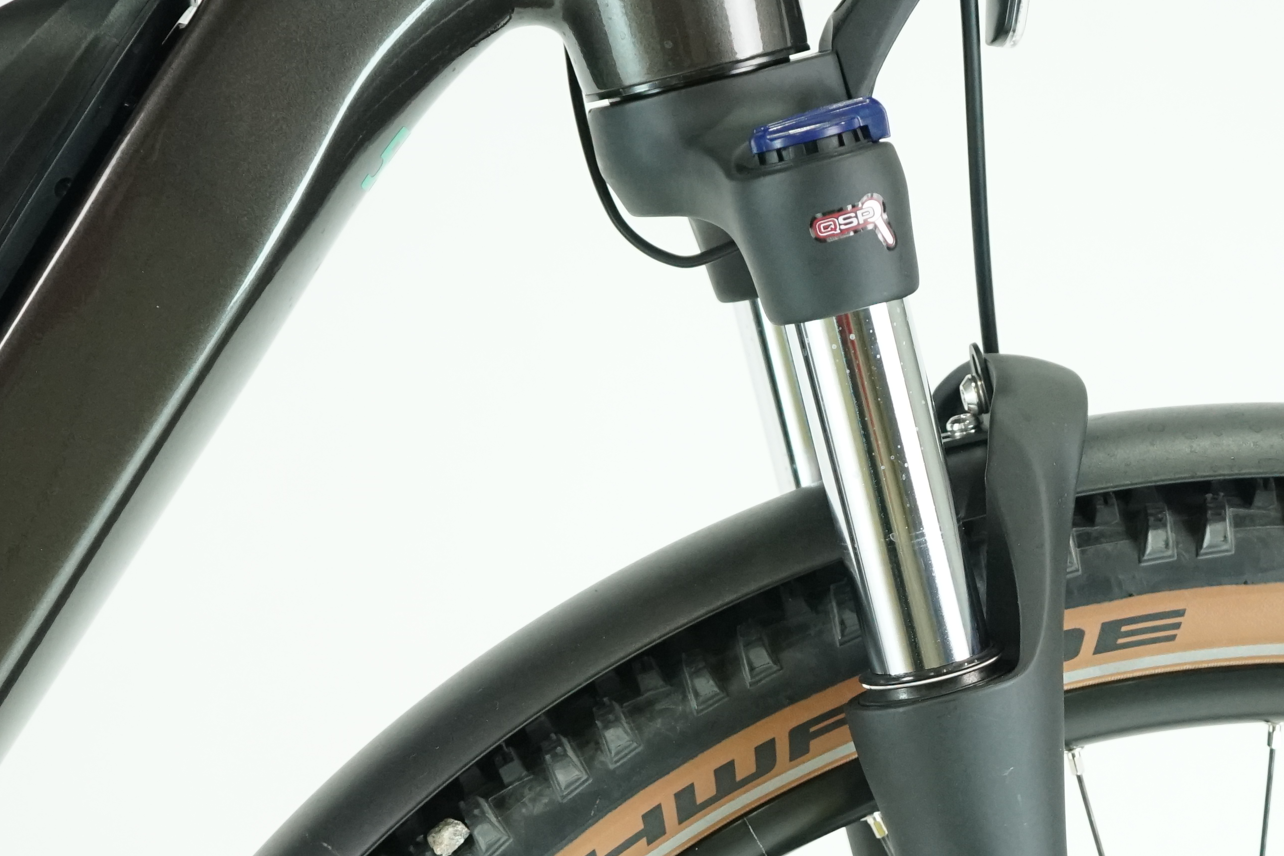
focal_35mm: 110
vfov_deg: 12.2
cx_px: 1022
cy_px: 982
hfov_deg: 18.4
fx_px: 3923
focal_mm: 47
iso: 2500
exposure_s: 1/200
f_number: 5
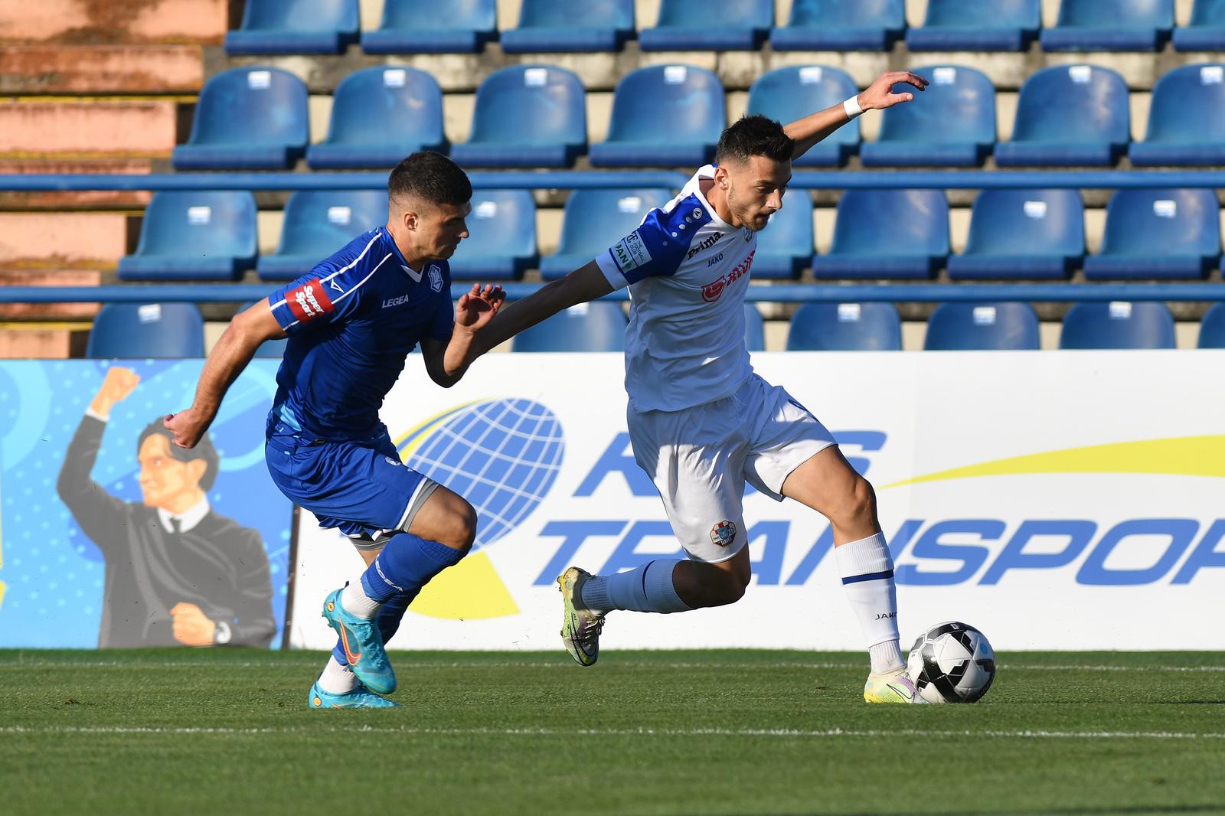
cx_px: 612
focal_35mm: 300
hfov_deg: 6.9
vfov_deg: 4.6
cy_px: 408
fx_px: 10206
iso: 100
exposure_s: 1/1250
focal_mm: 300
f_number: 5
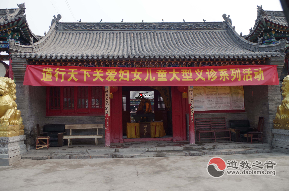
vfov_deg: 42.2
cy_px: 96
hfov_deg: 60.4
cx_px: 144
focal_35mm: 31
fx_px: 248
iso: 200
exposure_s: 1/200
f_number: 7.1
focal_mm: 21.25
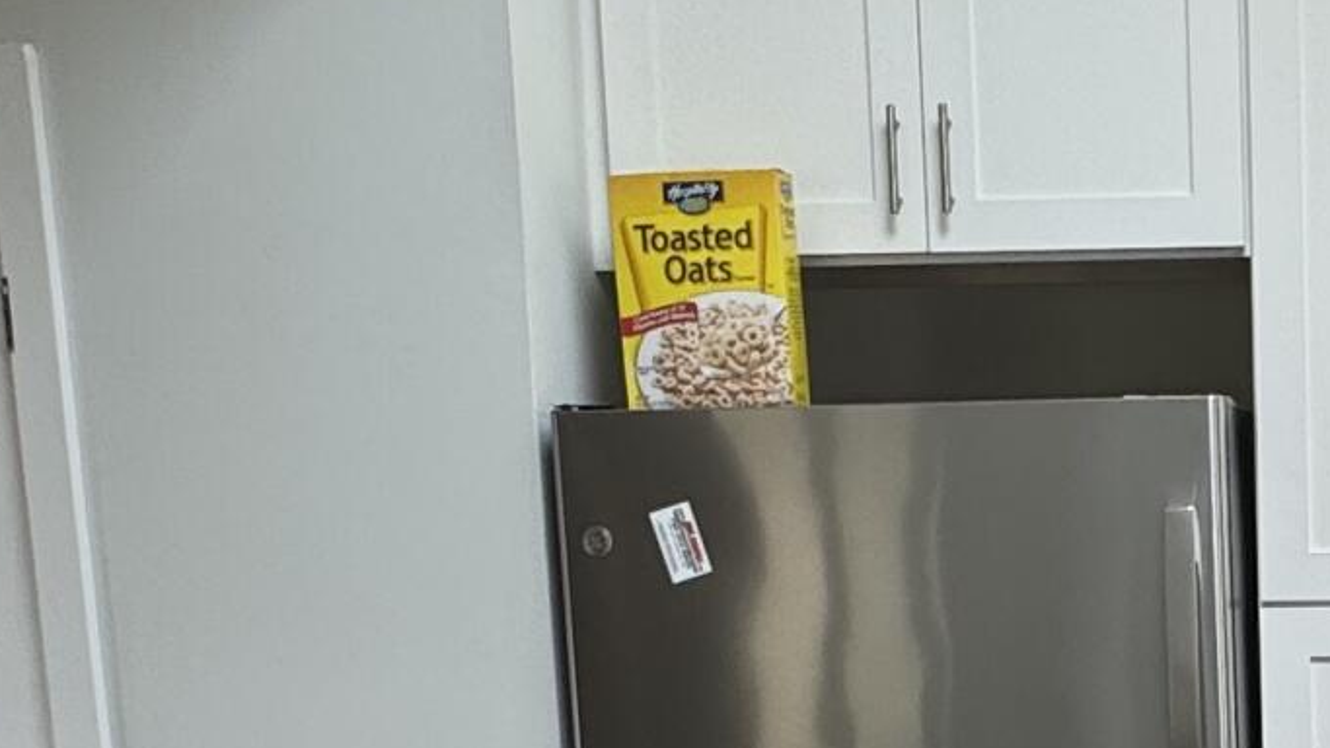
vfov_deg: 17.3
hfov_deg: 28.8
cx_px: 1427
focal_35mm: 67
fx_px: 2363
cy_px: 865
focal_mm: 2.22
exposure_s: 1/111
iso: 40
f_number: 2.2
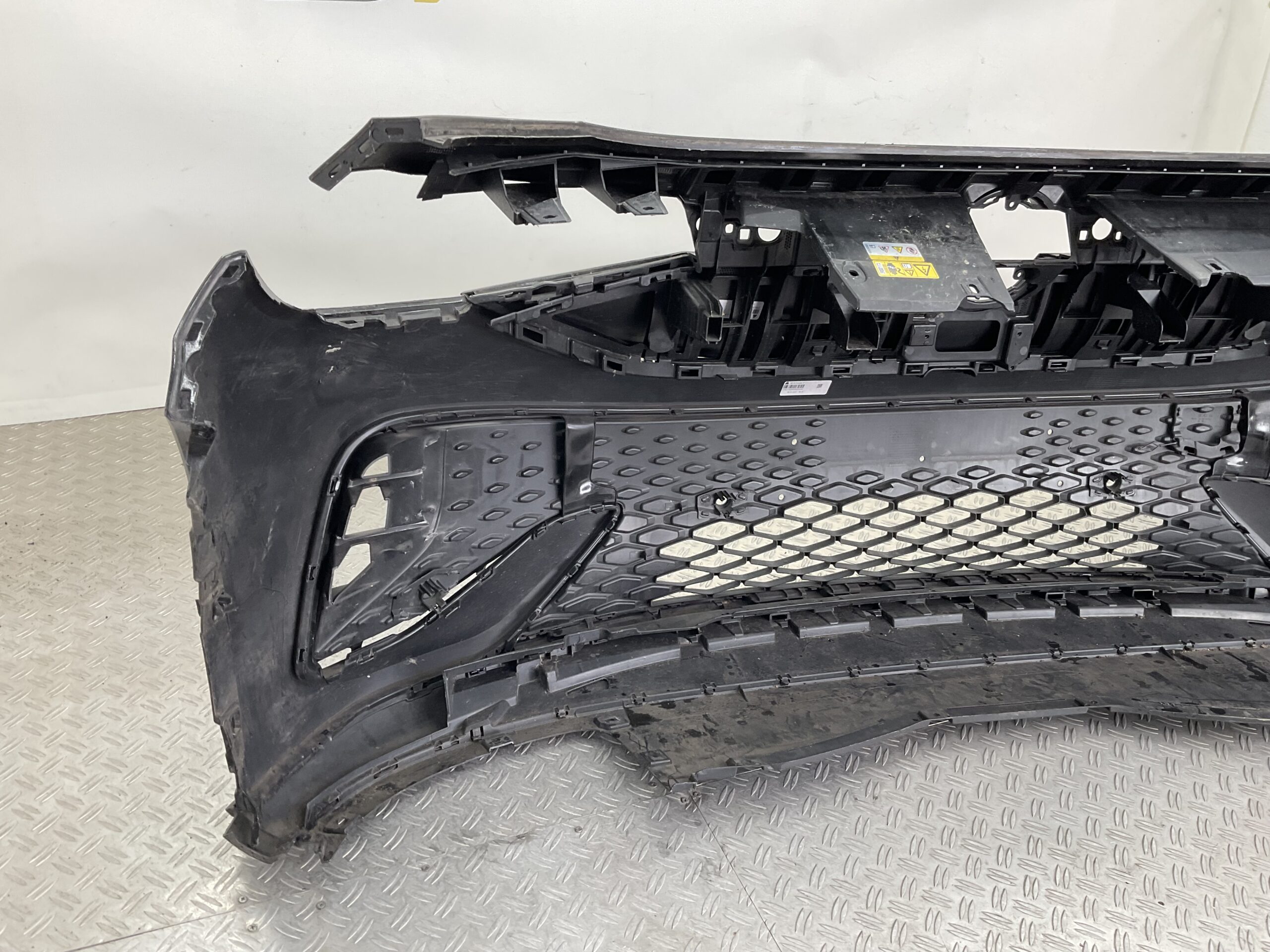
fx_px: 1064
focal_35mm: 29
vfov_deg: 48.2
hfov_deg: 61.7
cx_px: 635
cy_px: 476
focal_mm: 3
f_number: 1.8
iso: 40
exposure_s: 1/120
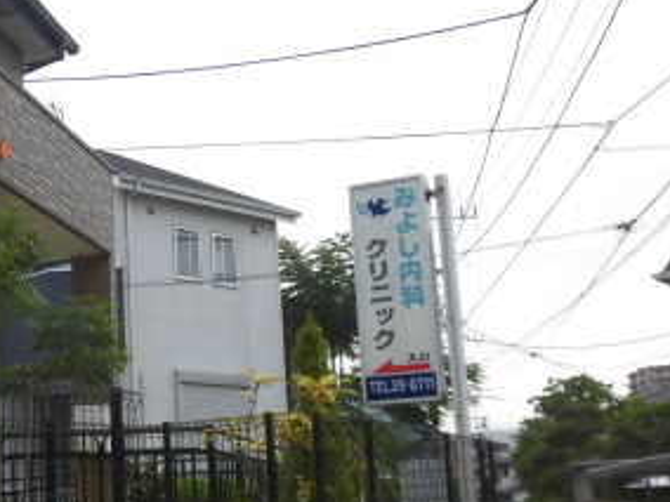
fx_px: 1045
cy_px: 328
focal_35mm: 54
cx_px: 52
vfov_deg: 26.9
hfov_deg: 33.4
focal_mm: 4.3
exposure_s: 1/100
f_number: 3.1
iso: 100
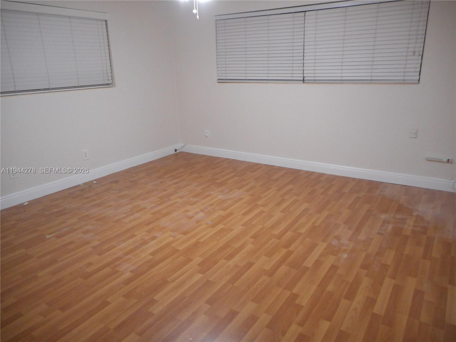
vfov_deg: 54.9
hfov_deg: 69.4
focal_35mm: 25
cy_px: 171
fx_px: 329
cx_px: 228
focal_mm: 4.5
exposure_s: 1/30
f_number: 3.7
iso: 400
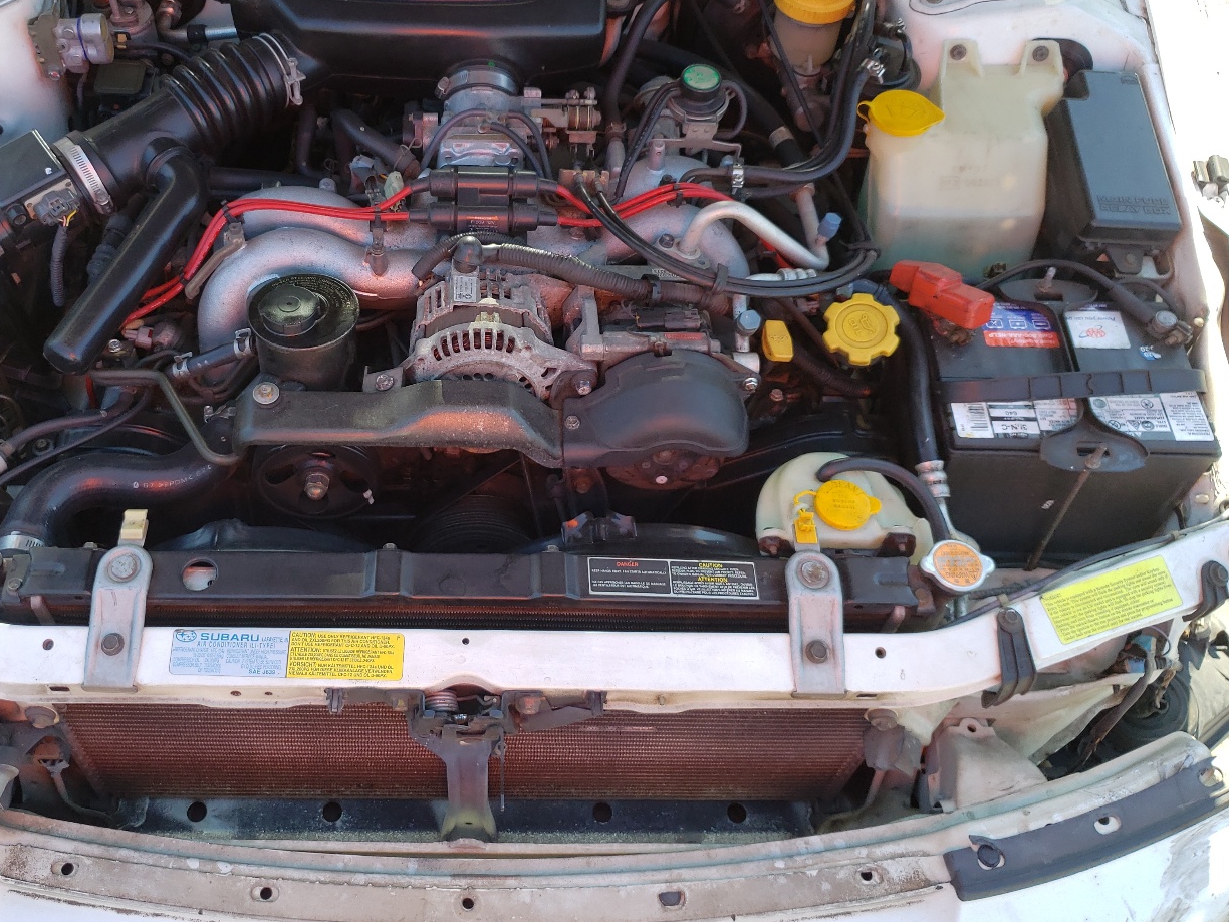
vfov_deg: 41.6
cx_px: 453
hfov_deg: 53.3
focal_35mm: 34
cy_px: 366
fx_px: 1207
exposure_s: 1/385
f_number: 1.5
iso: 50
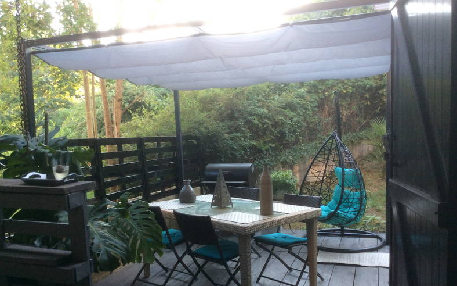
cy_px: 171
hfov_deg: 56.7
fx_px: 423
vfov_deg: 37.1
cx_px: 228
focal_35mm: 34
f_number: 2.4
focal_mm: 3.3
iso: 50
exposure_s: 1/50
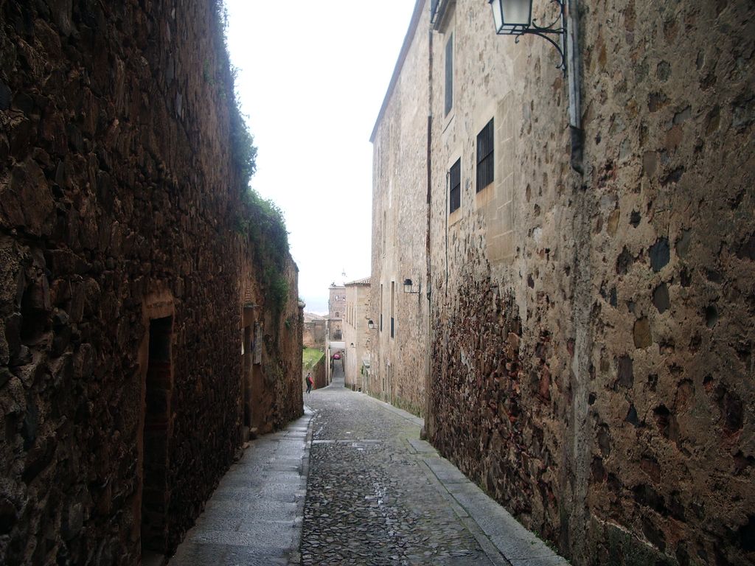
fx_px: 763
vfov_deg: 40.7
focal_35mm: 35
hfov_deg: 52.6
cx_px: 378
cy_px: 283
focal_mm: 5.8
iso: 50
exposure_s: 1/100
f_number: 2.6
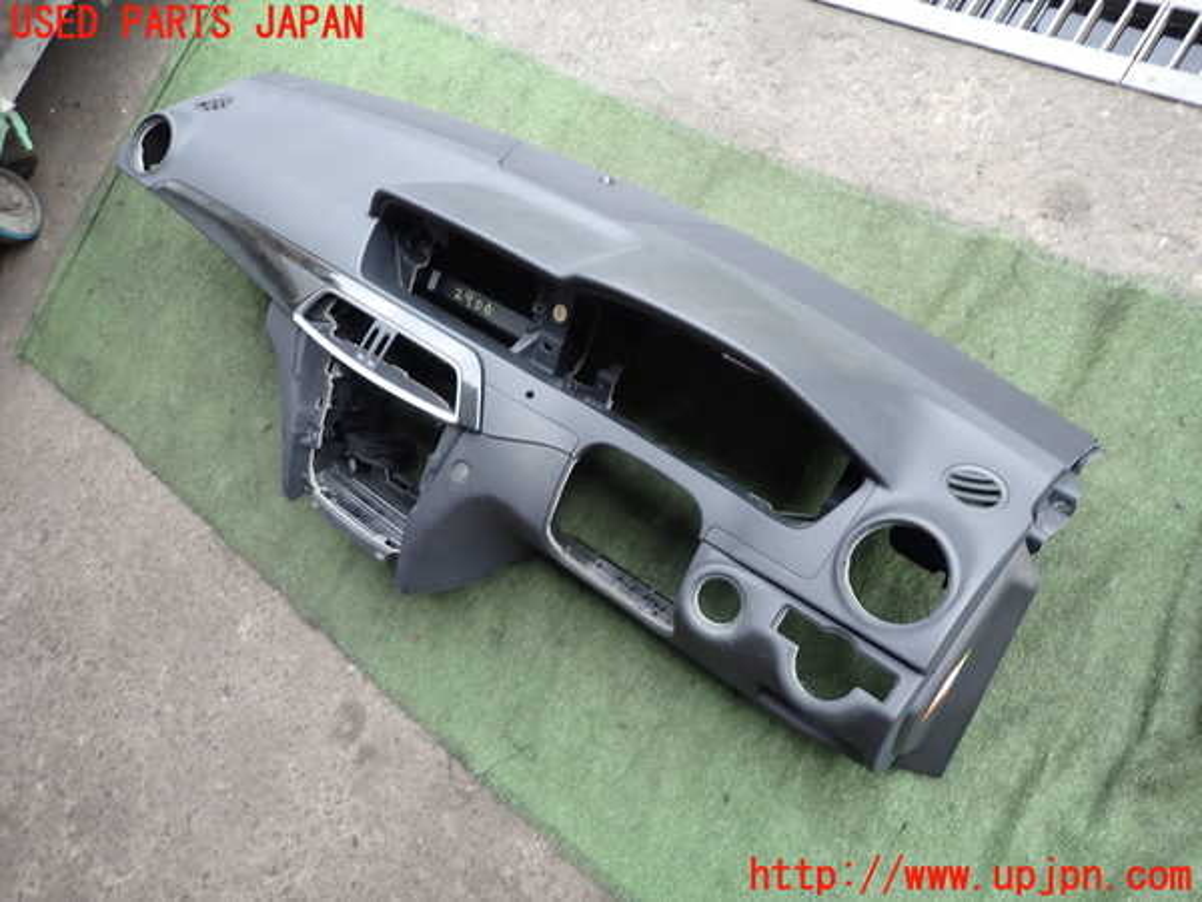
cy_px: 451
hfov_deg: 69.4
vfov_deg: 54.9
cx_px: 601
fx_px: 868
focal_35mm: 25
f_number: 2
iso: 100
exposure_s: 1/80
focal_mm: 4.5
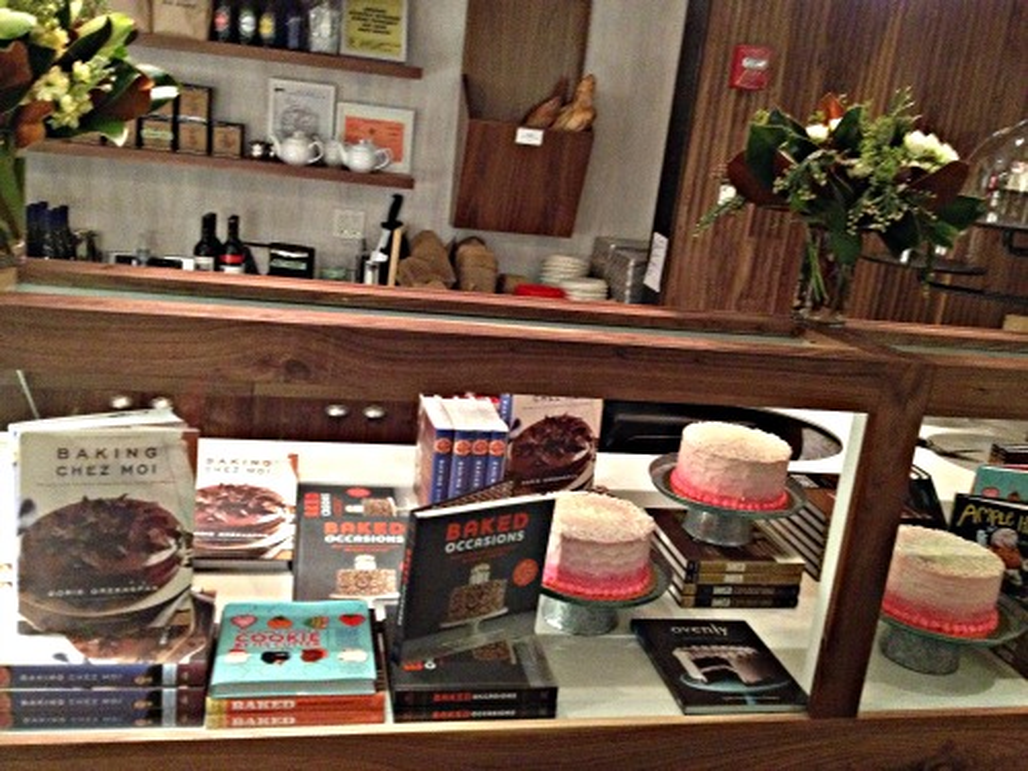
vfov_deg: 40.7
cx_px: 514
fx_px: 1039
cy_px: 386
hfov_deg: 52.6
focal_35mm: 35
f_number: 2.4
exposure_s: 1/15
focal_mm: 4.28
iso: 400
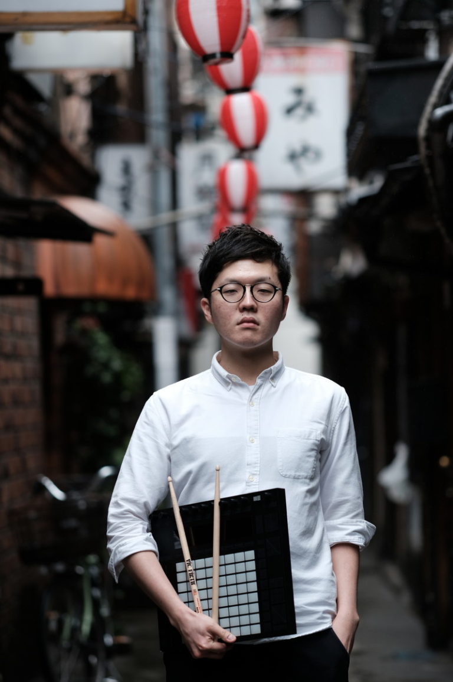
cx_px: 226
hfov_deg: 10.1
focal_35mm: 135
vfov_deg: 15.2
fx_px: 2553
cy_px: 341
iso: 200
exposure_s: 1/500
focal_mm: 90
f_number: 2
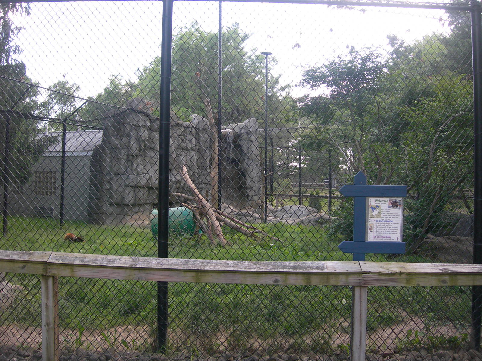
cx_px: 241
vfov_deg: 37.7
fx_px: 529
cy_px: 180
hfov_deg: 49.0
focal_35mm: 38
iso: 100
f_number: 2.8
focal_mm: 7.8
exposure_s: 1/150
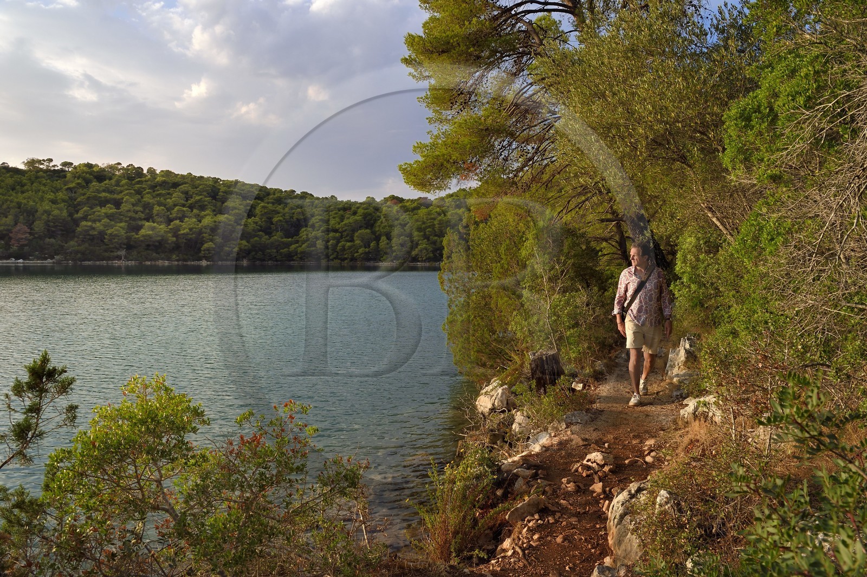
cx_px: 434
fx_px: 578
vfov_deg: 53.1
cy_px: 288
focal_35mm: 24
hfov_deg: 73.8
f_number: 14
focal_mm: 24
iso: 200
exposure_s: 1/100
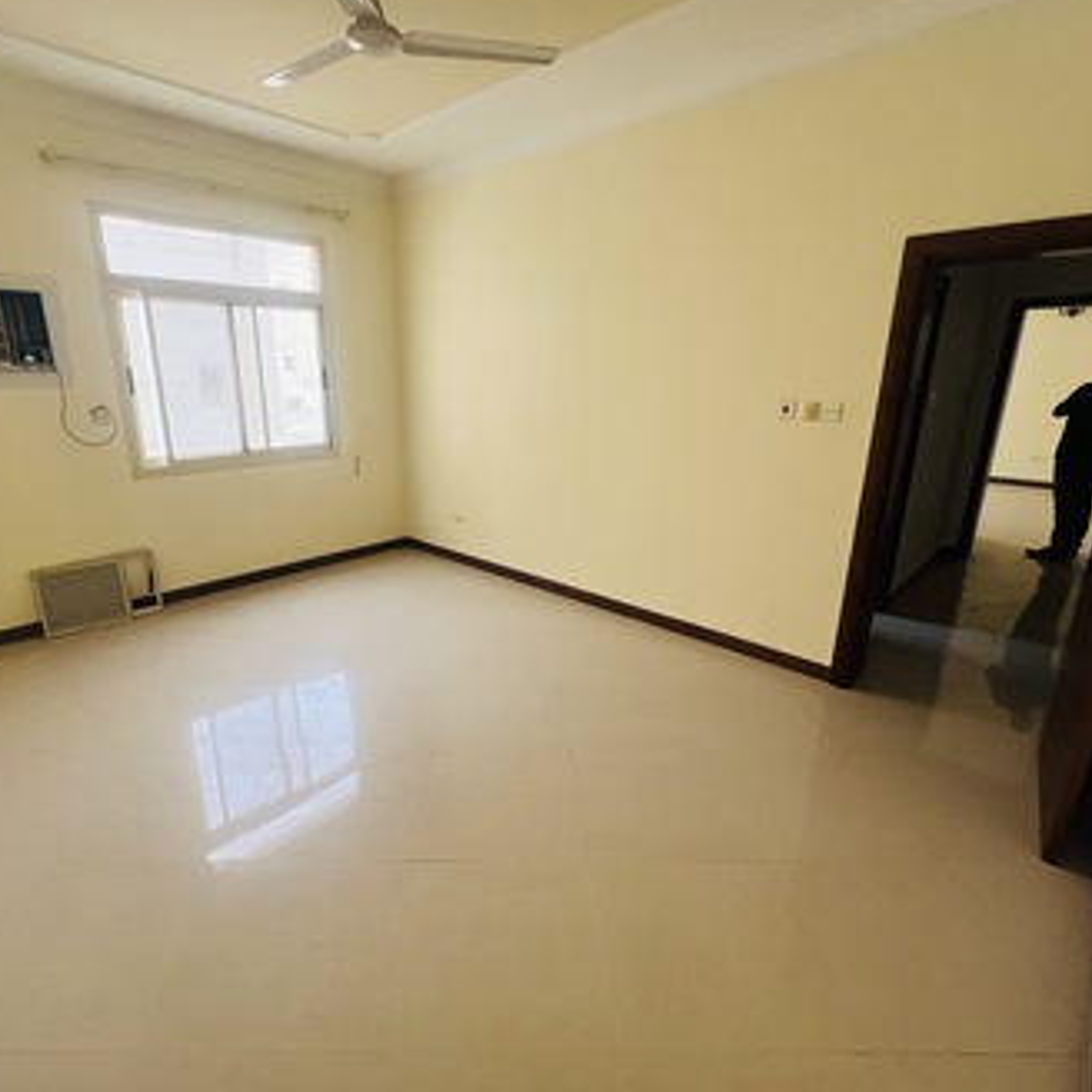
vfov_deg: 87.4
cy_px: 548
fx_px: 571
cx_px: 498
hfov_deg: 87.2
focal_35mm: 16
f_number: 1.8
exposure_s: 1/100
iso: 250
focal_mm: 1.57
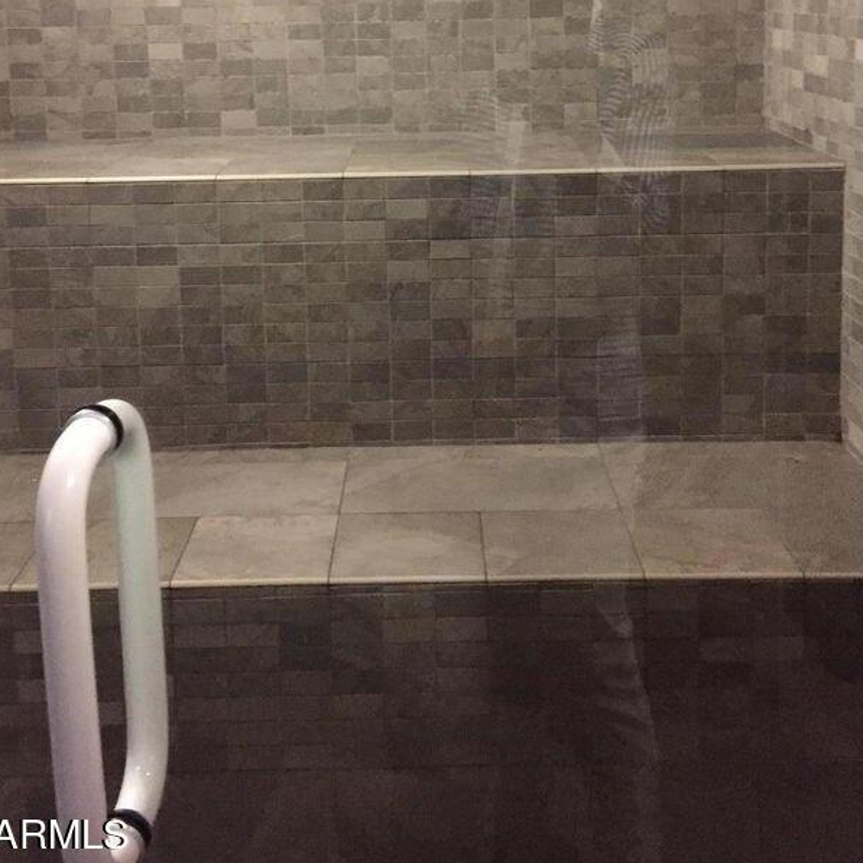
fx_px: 1241
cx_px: 434
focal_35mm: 44
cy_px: 160
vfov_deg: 36.9
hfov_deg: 38.3
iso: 400
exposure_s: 1/15
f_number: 2.2
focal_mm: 4.15
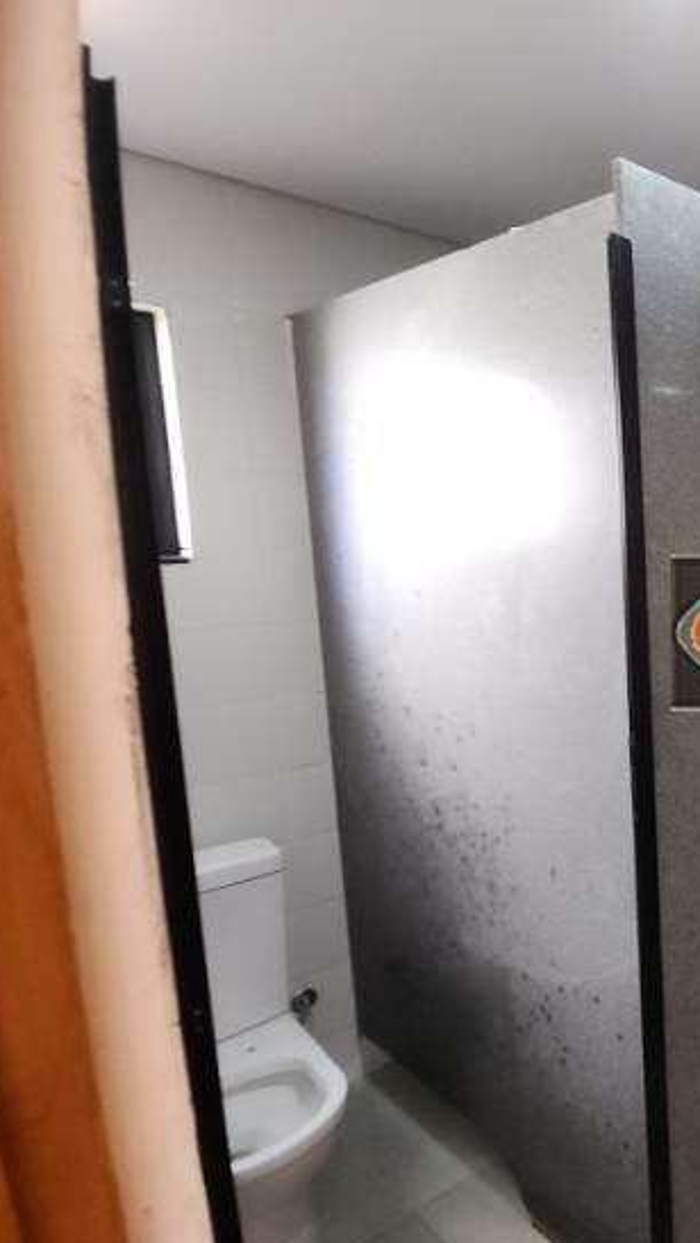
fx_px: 725
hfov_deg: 35.1
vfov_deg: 81.2
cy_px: 633
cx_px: 914
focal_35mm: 22
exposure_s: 1/40
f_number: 2.2
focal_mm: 2.2
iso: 320
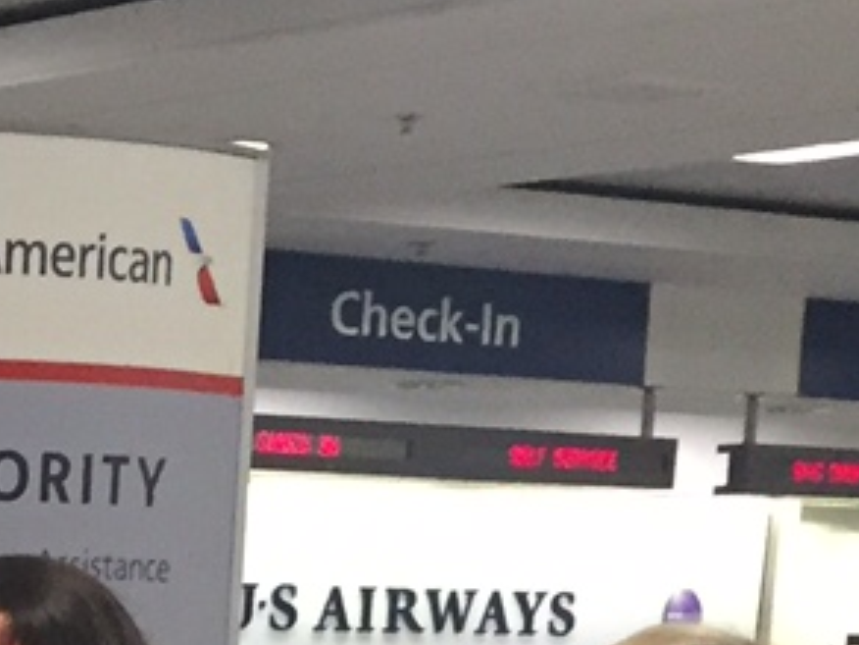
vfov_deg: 8.3
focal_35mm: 162
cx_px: -565
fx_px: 4020
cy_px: 1655
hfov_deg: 11.5
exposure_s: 1/30
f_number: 2.2
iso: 160
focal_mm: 4.15
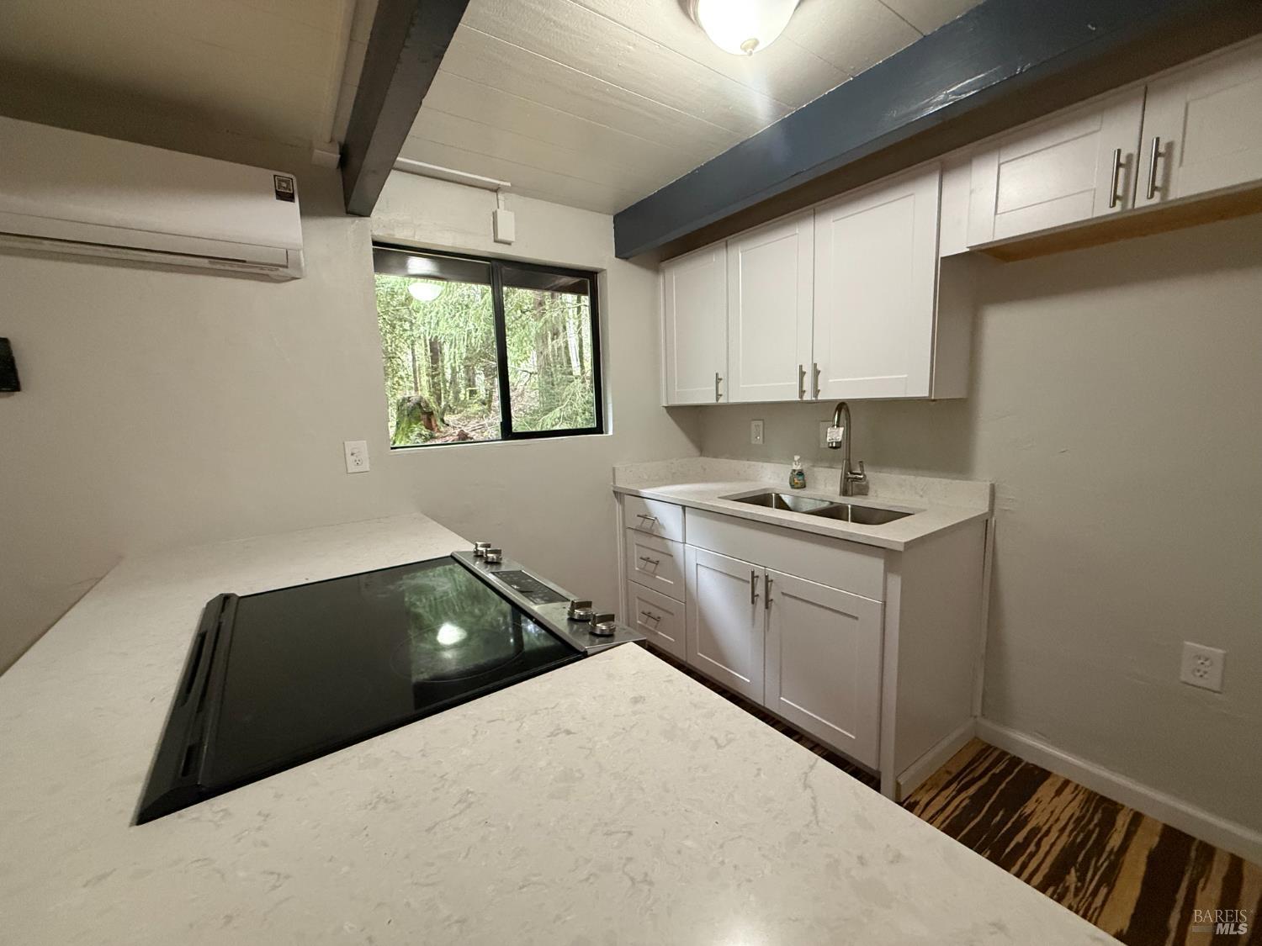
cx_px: 631
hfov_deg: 102.1
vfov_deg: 85.7
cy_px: 473
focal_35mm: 14
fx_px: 510
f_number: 2.2
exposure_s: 1/60
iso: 500
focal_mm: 2.22
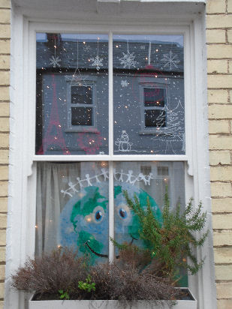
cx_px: 116
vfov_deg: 44.8
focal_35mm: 42
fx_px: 375
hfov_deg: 34.3
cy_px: 154
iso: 100
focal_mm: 7.4
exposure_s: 1/40
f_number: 4.1
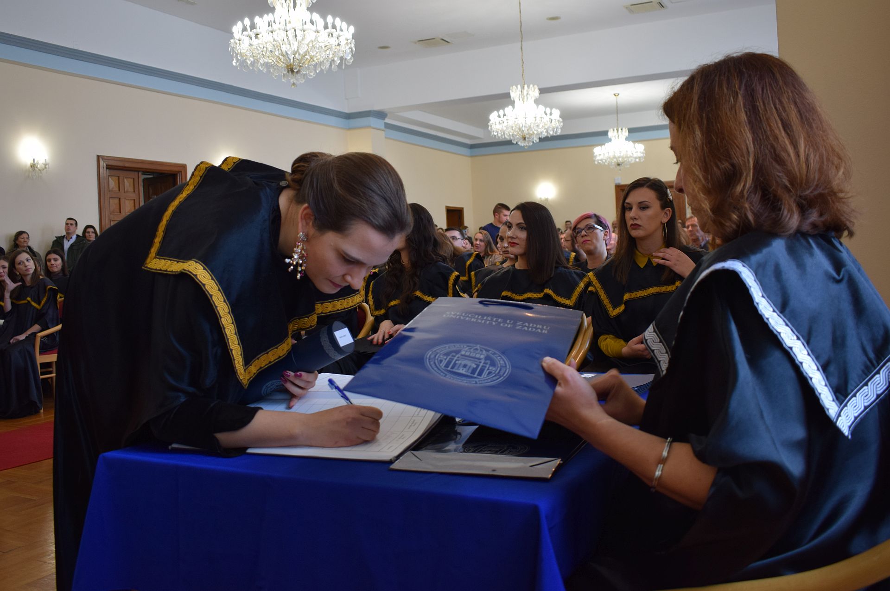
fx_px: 741
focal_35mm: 30
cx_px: 445
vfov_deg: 43.5
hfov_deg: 62.0
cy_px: 296
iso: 400
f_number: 4
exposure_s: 1/60
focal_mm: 20
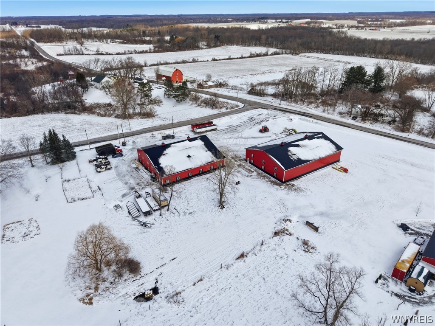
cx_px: 218
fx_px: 302
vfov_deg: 56.8
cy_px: 163
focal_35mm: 24
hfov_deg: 71.6
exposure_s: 1/8000
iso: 110
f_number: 1.8
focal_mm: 8.7
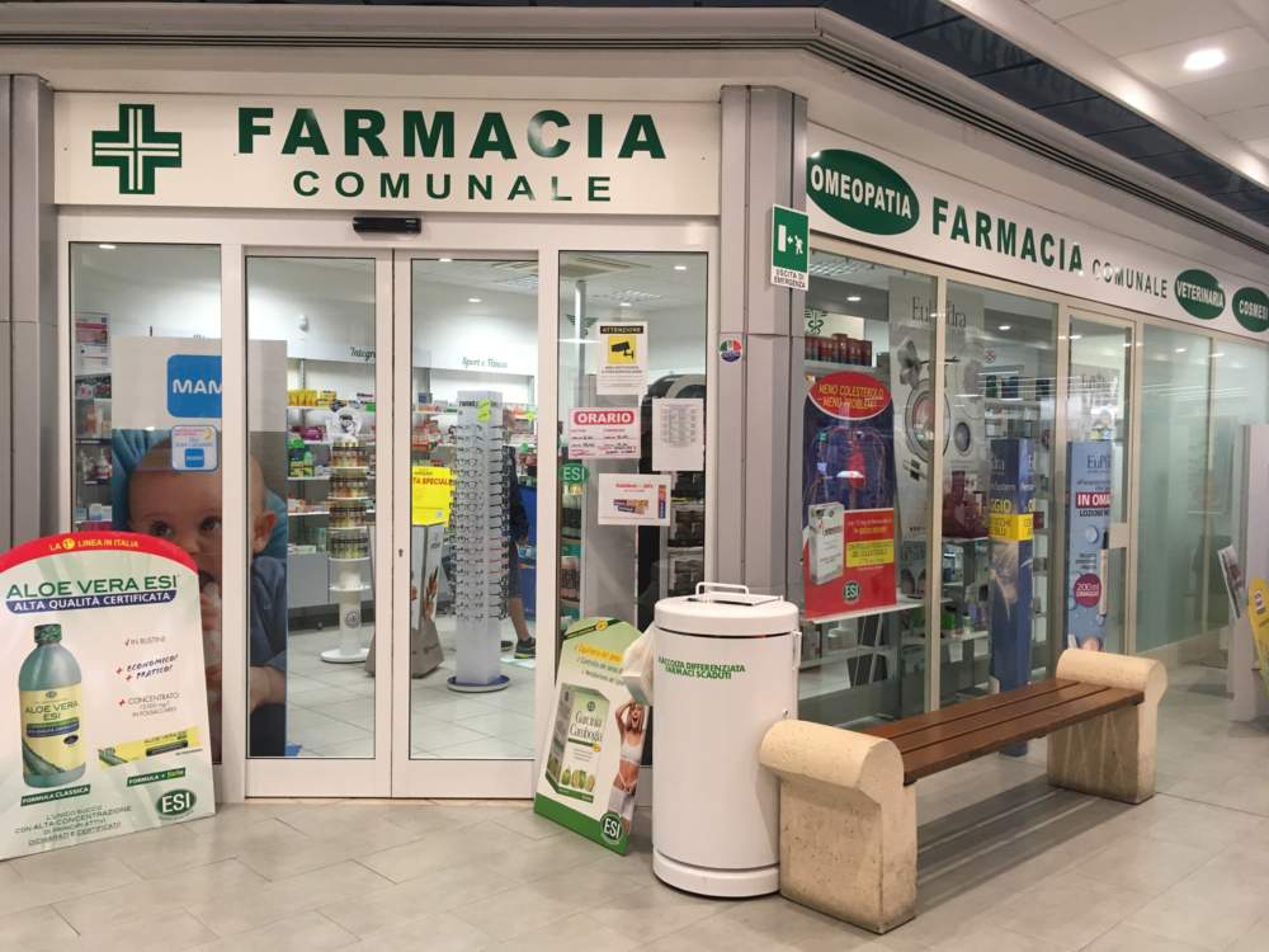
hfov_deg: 61.7
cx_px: 634
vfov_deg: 48.2
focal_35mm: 29
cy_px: 476
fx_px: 1063
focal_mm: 4.15
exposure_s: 1/33
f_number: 2.2
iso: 50
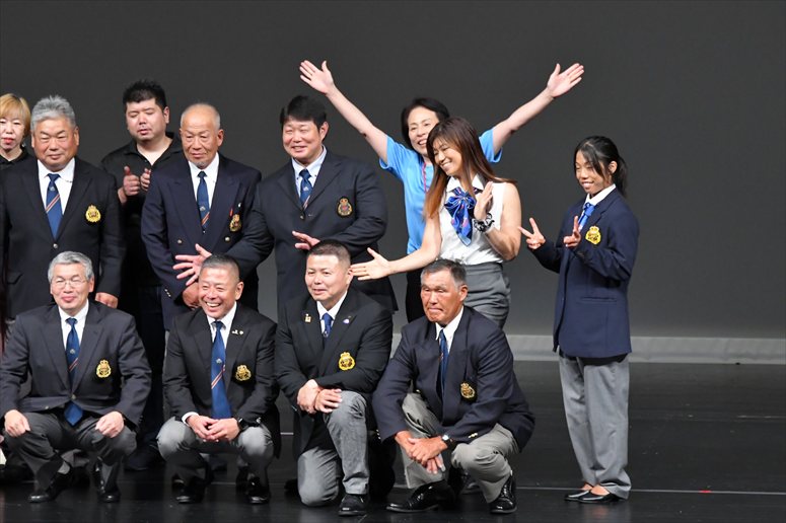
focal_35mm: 270
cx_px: 393
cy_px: 262
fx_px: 5892
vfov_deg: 5.1
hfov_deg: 7.6
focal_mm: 180
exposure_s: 1/400
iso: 4000
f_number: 5.6
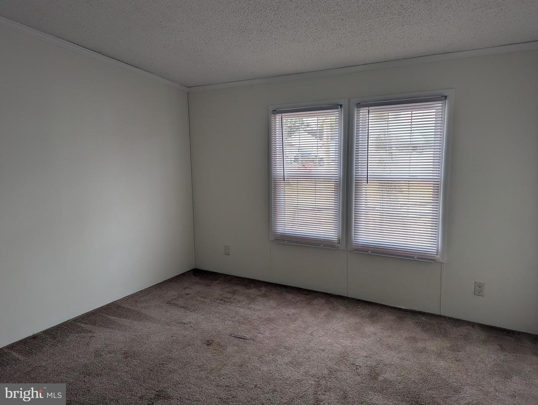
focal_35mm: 24
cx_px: 269
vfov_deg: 56.9
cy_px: 202
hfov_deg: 71.5
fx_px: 374
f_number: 1.85
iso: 51
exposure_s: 1/162
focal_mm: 6.81
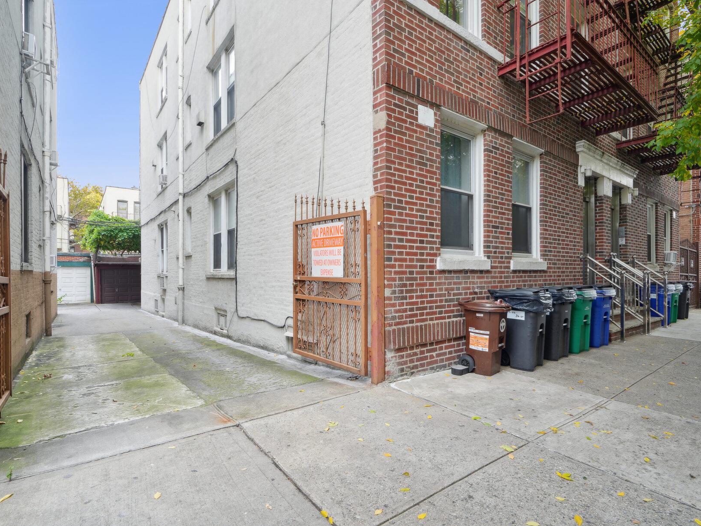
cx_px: 373
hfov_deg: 87.6
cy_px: 273
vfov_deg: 71.6
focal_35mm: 18
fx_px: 365
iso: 100
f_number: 11
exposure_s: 1/6
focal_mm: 16
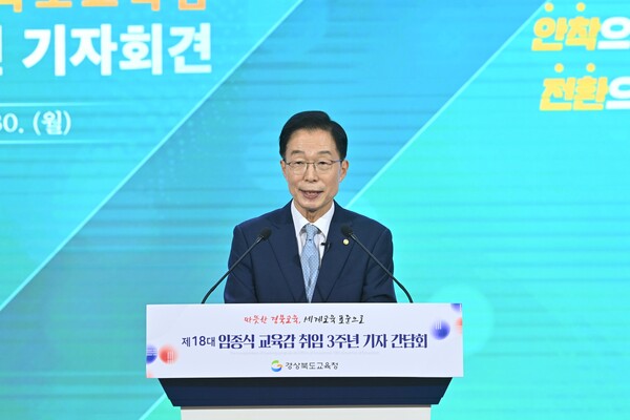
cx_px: 315
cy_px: 210
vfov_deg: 6.9
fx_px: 3500
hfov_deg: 10.3
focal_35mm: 200
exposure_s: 1/200
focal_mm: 200
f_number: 6.3
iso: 2000
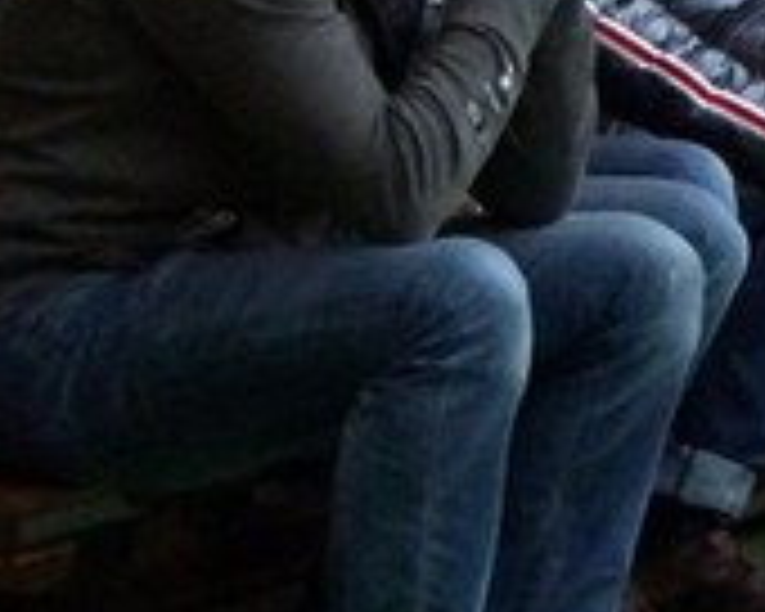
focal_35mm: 297
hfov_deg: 6.2
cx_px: 1904
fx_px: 6720
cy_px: 248
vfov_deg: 5.2
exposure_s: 1/125
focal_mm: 35
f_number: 4.5
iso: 1250
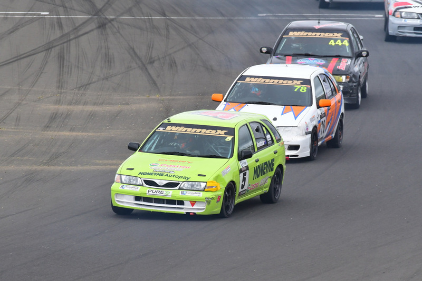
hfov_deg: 3.1
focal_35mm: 660
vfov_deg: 2.1
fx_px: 7739
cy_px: 140
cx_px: 211
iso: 800
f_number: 11
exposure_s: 1/640
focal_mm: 440
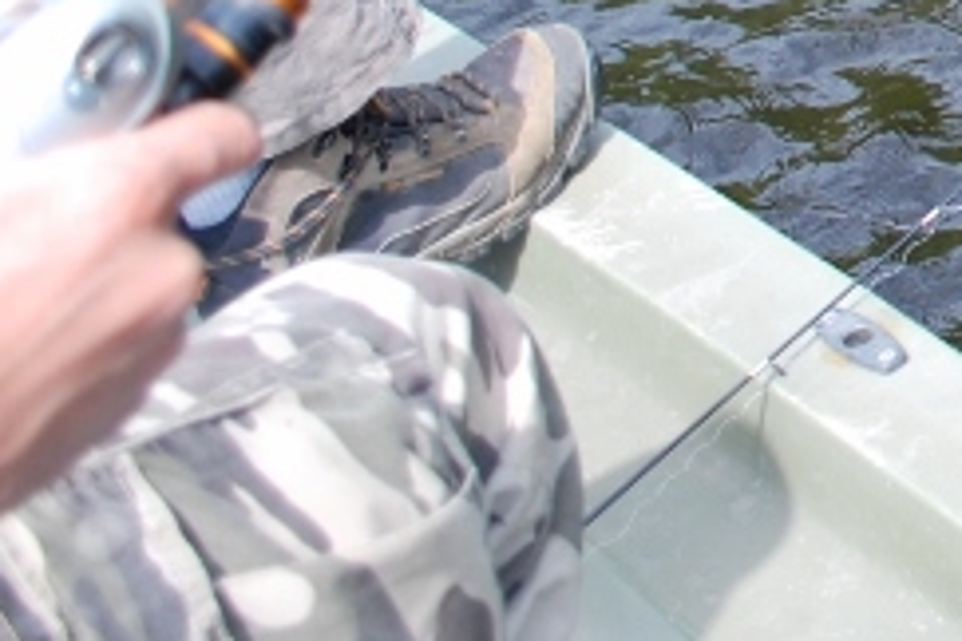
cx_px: 1884
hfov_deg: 14.9
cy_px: -520
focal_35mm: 114
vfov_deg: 11.2
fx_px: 3046
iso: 180
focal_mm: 18
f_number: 3.5
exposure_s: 1/500
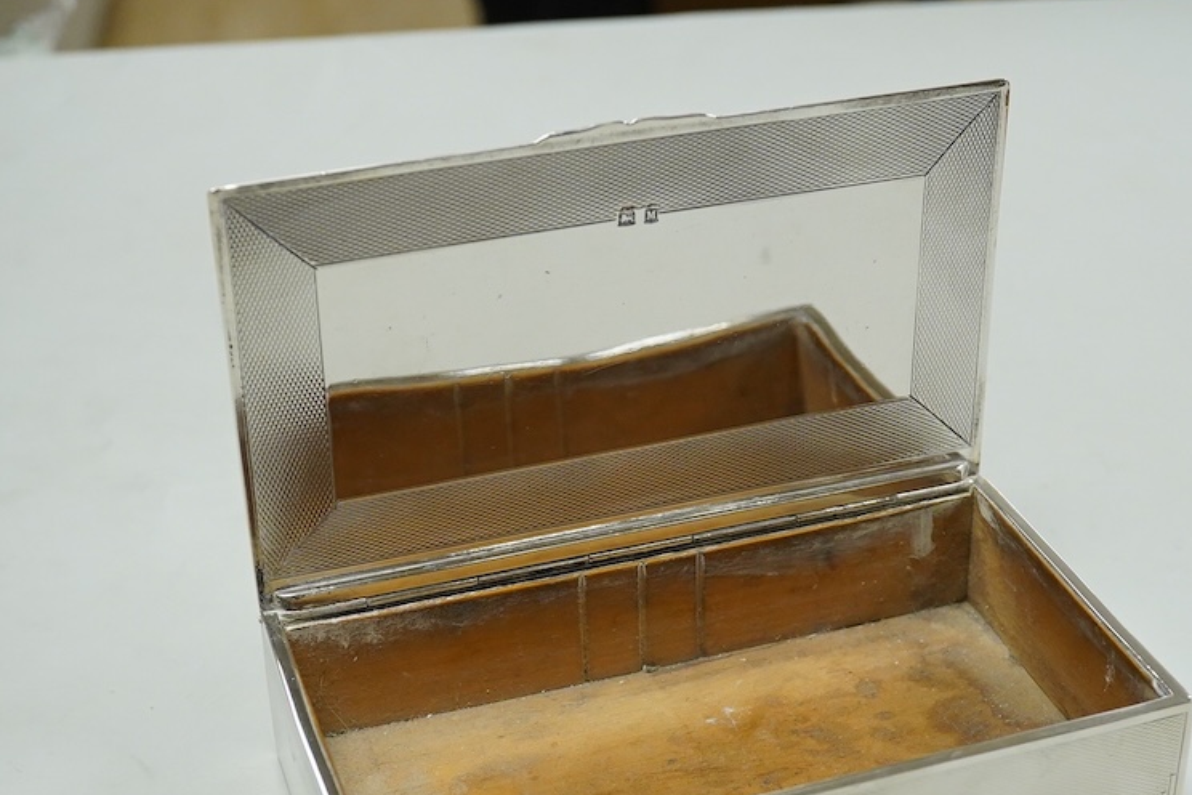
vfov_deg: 19.9
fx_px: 2251
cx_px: 670
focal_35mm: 68
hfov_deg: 29.6
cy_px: 590
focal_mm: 30
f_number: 8
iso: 2500
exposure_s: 1/400
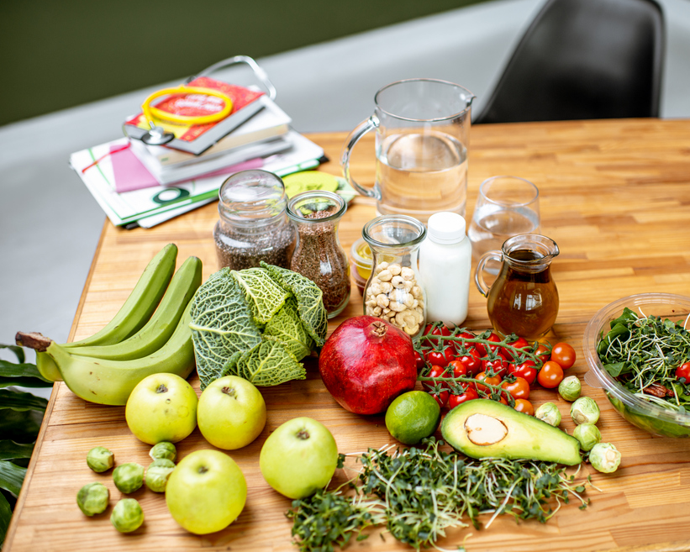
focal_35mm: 40
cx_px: 413
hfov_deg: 45.5
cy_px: 276
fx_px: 817
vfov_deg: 37.3
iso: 200
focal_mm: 35
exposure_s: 1/200
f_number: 2.2
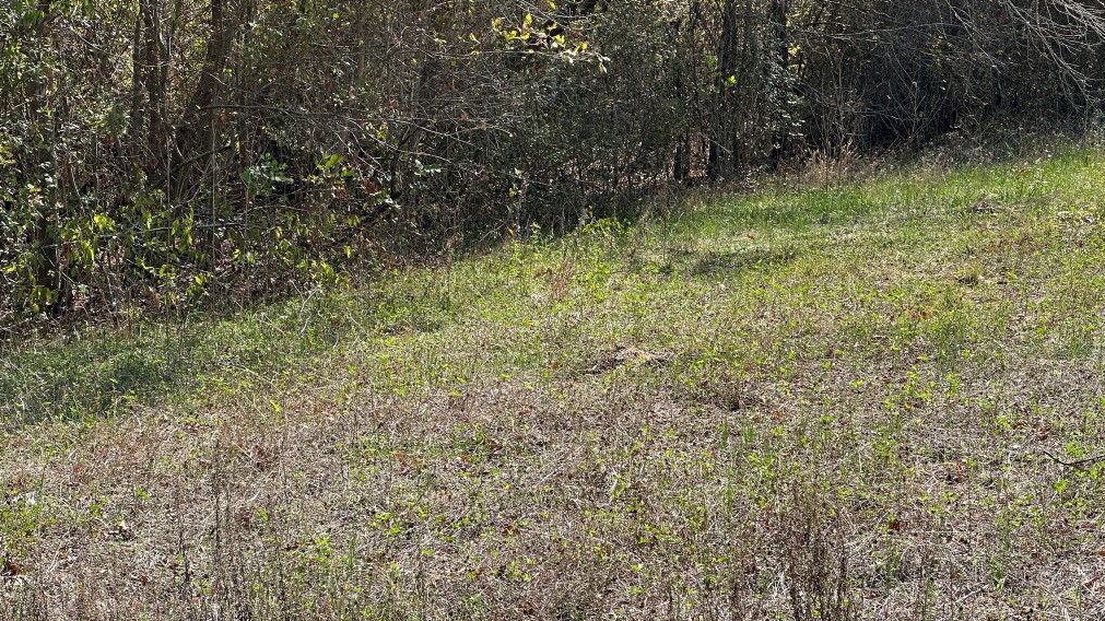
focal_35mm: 85
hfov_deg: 25.0
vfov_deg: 14.2
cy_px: 235
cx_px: 557
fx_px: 2490
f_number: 2.8
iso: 32
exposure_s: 1/318
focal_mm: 9
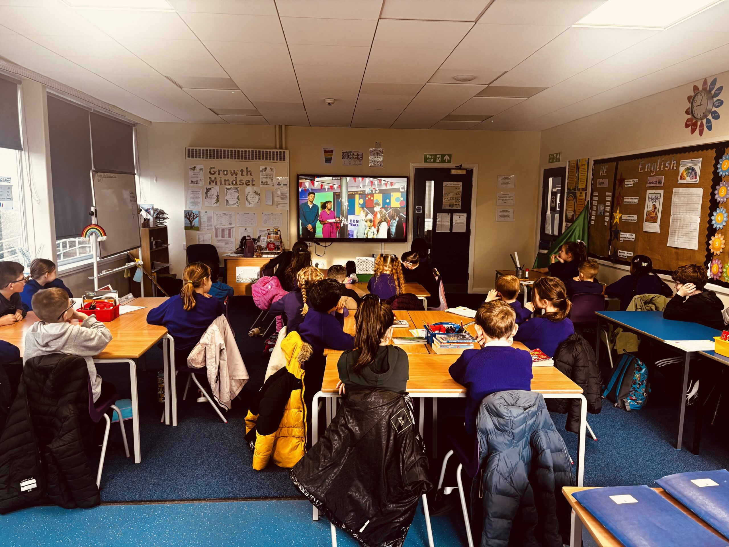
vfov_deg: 53.1
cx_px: 364
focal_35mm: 26
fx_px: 548
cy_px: 274
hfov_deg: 67.3
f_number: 1.6
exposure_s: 1/60
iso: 200
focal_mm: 5.96
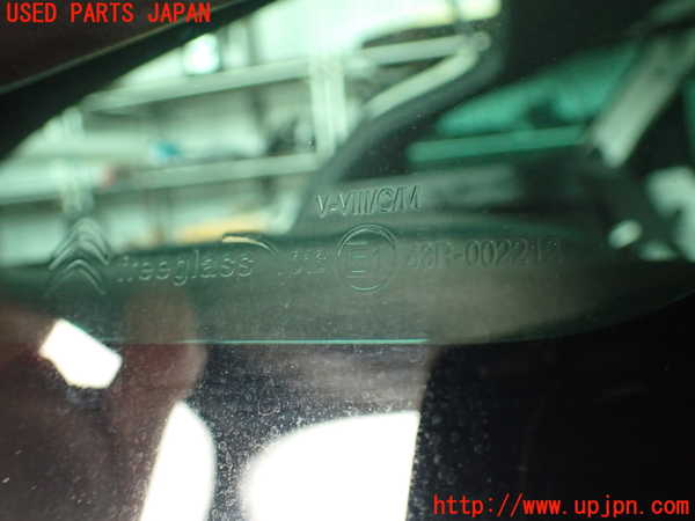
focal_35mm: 32
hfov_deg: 56.8
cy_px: 260
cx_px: 348
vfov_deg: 44.2
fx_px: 642
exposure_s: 1/30
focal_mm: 5.79
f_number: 2.4
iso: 500
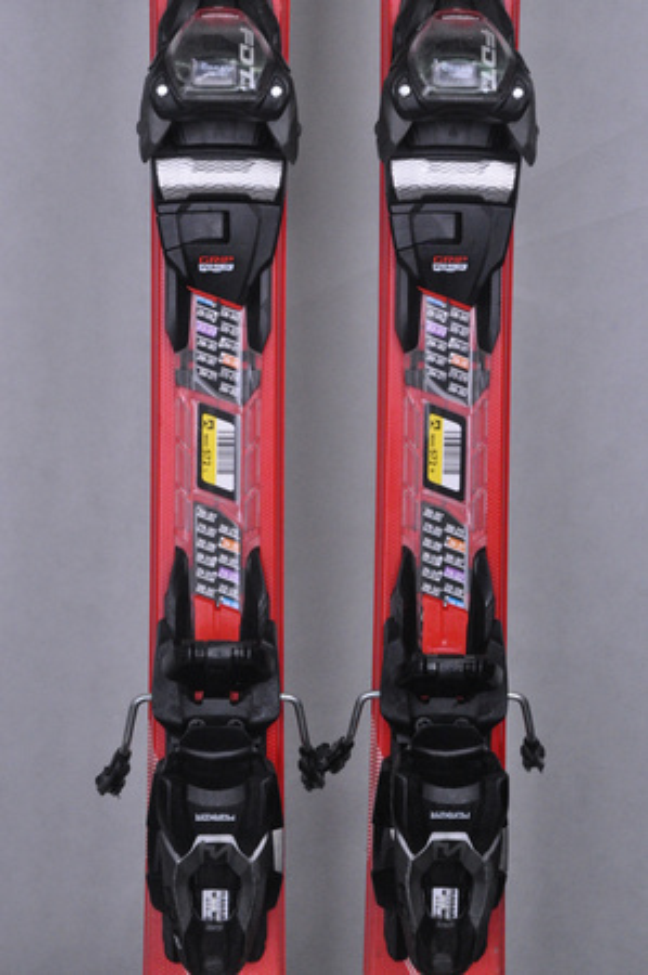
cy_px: 488
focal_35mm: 105
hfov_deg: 13.0
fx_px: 2841
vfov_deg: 19.5
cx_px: 324
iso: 3200
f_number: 9.5
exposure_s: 1/125
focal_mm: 70
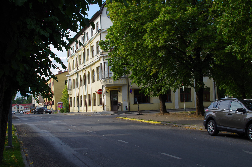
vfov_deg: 27.4
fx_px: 342
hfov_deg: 40.4
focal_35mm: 49
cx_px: 126
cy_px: 84
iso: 250
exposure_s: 1/160
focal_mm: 33
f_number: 11
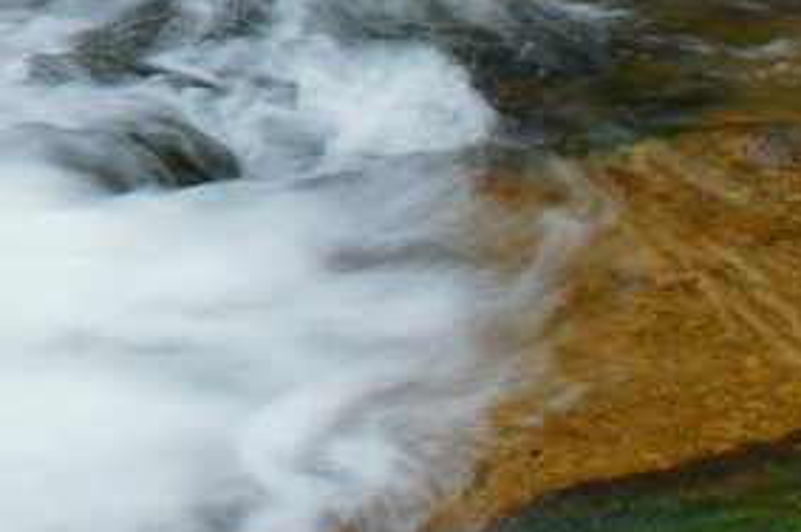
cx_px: -566
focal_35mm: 140
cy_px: -300
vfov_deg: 9.5
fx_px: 3111
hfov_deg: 13.4
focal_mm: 22
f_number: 13
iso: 200
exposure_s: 1/8
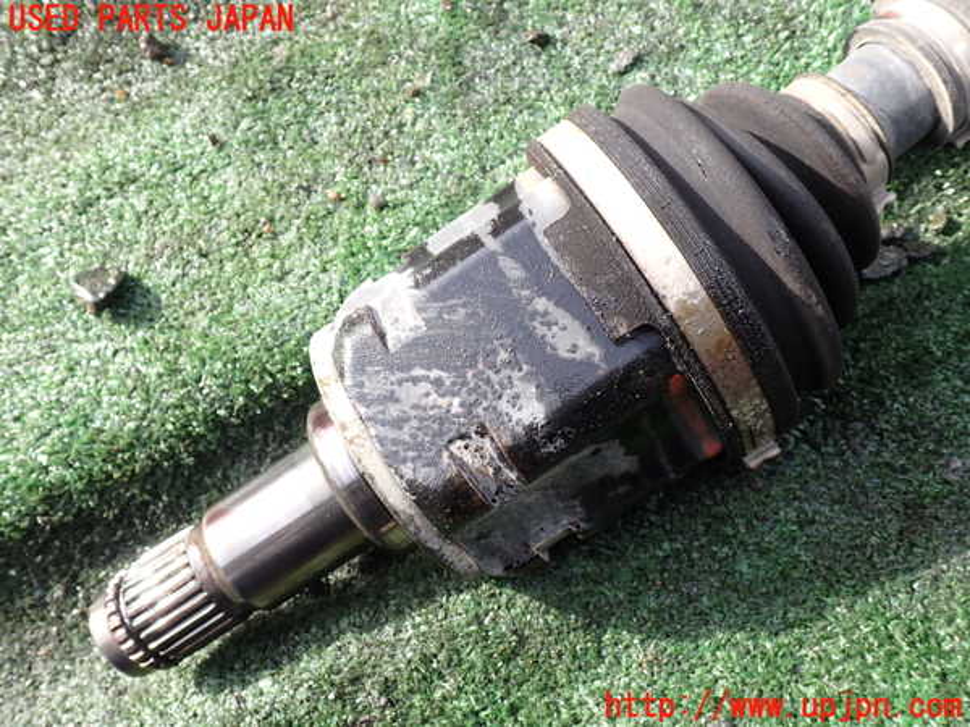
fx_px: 841
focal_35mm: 30
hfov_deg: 60.0
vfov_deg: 46.8
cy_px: 364
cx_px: 485
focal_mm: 5.4
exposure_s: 1/200
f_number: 3.2
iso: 100
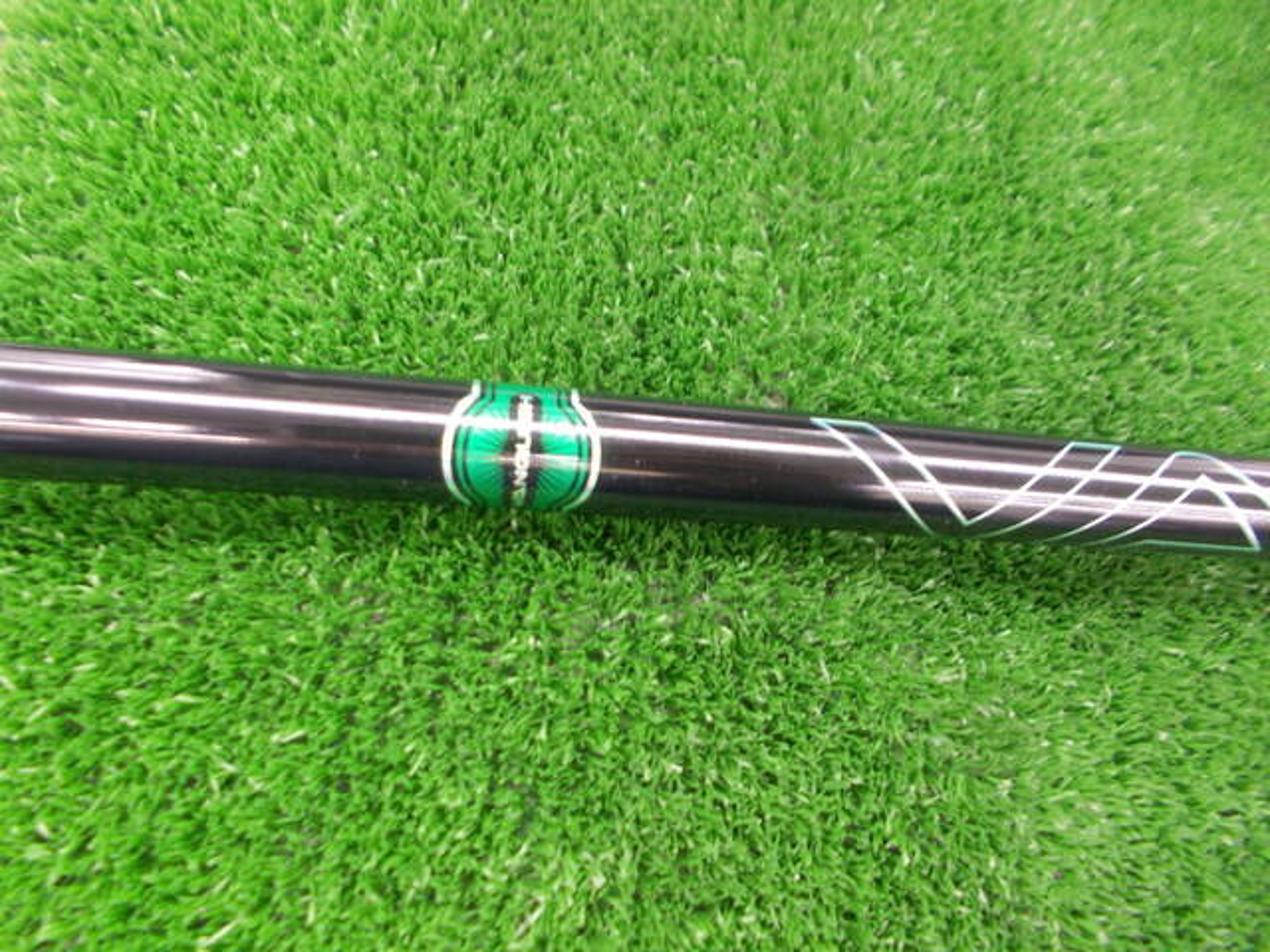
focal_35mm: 26
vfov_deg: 53.1
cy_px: 476
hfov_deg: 67.3
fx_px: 954
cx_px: 635
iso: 200
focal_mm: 4.6
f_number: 3.2
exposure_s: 1/6
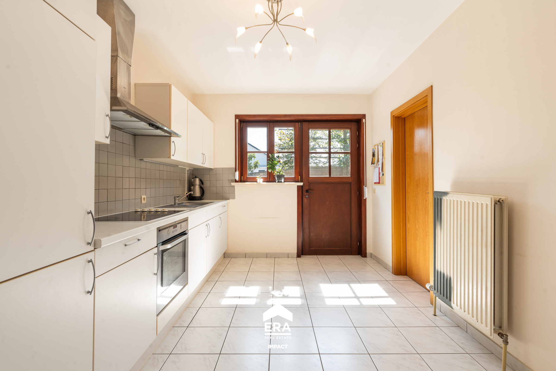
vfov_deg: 70.4
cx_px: 278
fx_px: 263
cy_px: 186
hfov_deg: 93.3
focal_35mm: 17
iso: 250
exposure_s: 1/6
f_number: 11
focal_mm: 17
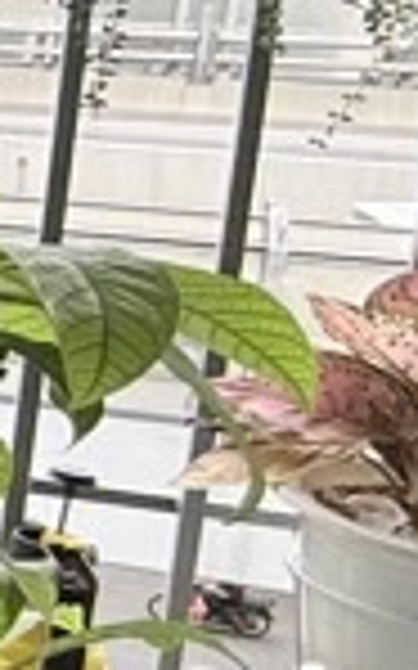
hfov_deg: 7.1
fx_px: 1861
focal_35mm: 102
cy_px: 126
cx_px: -1474
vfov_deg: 20.2
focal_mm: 2.22
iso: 50
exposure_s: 1/346
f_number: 2.2
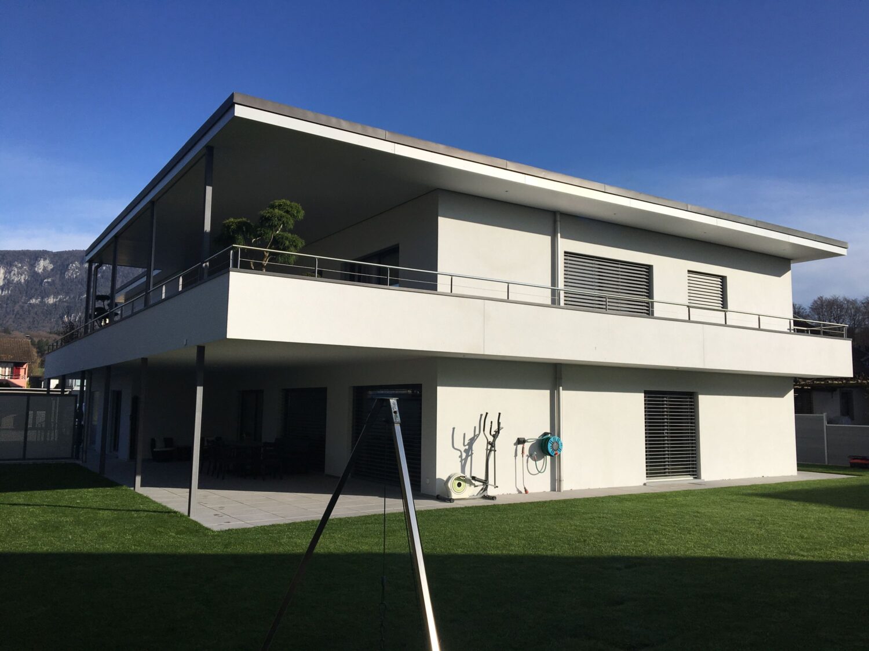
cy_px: 326
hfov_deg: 61.7
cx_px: 434
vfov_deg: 48.2
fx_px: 728
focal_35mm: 29
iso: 25
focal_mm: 4.15
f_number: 2.2
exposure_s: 1/2959
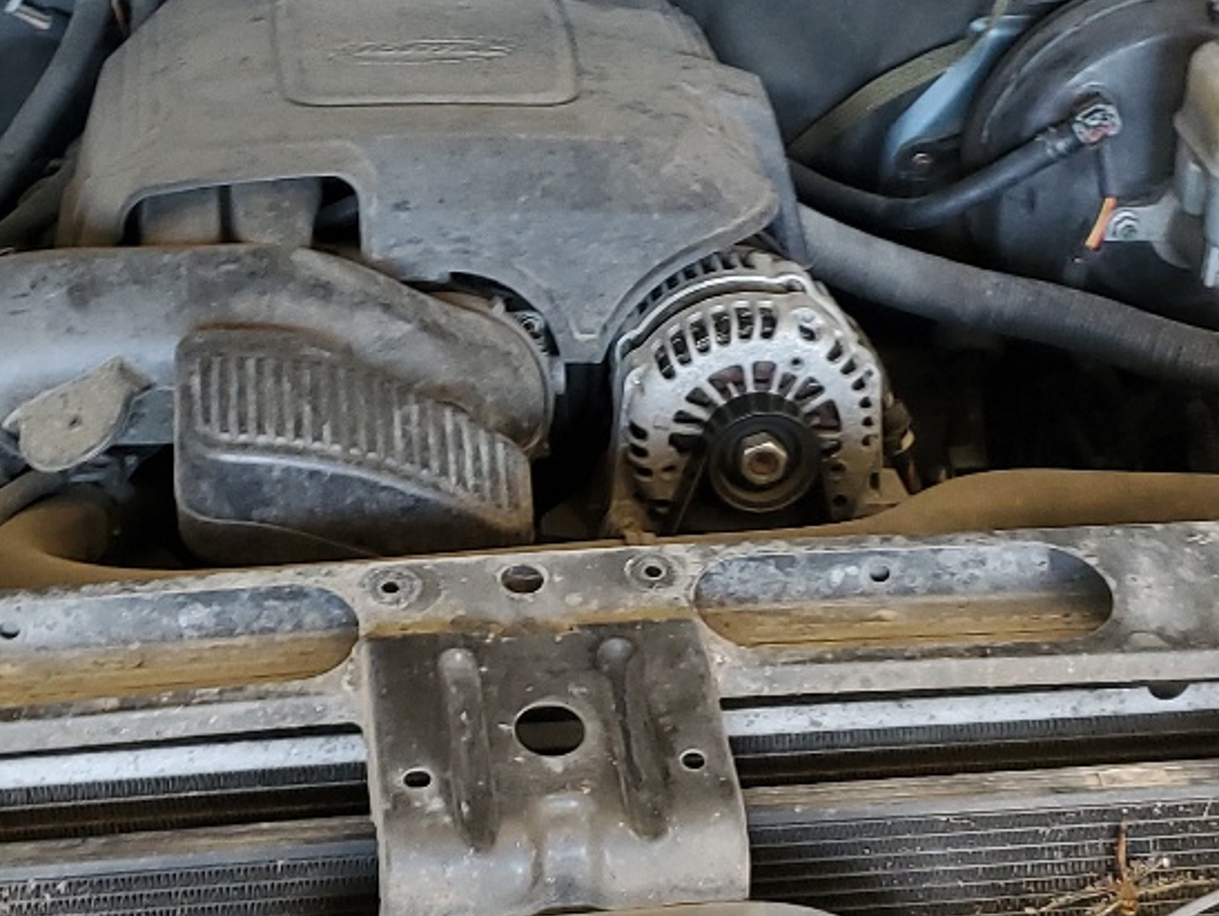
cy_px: 370
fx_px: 2678
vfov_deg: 19.4
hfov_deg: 25.6
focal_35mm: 76
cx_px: 493
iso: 89
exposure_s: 1/60.2
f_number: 1.5
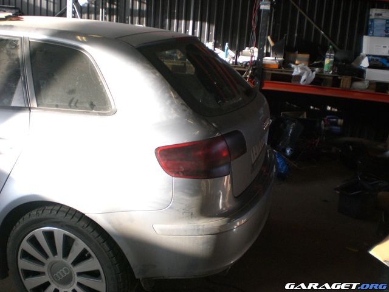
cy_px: 146
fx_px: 427
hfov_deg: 49.0
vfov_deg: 37.7
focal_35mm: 38
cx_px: 194
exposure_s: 1/80
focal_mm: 6.3
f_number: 3.1
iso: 200
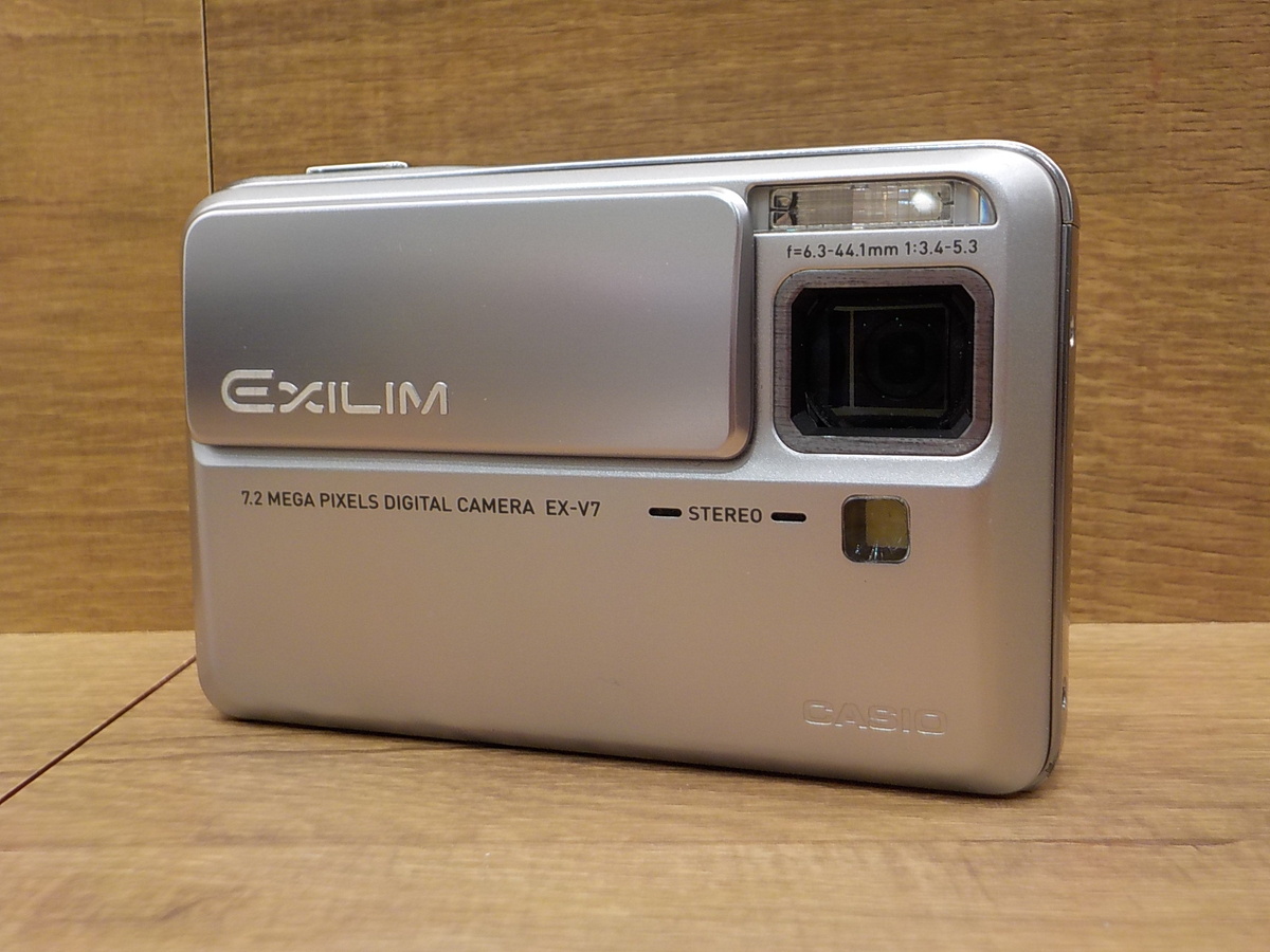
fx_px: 1394
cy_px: 476
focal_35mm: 38
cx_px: 635
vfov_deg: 37.7
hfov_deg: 49.0
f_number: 3.7
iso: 125
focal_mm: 5.2
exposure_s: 1/40
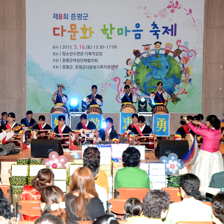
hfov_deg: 21.6
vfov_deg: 21.7
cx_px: 84
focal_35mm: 80
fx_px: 586
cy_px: 113
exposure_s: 1/60
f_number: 7.1
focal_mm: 62
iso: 800
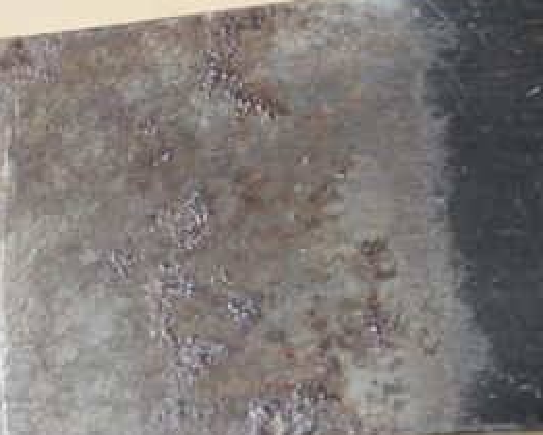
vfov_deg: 2.3
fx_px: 10872
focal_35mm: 676
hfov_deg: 2.8
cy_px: 318
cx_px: -410
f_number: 11
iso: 400
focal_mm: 90
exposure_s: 1/2
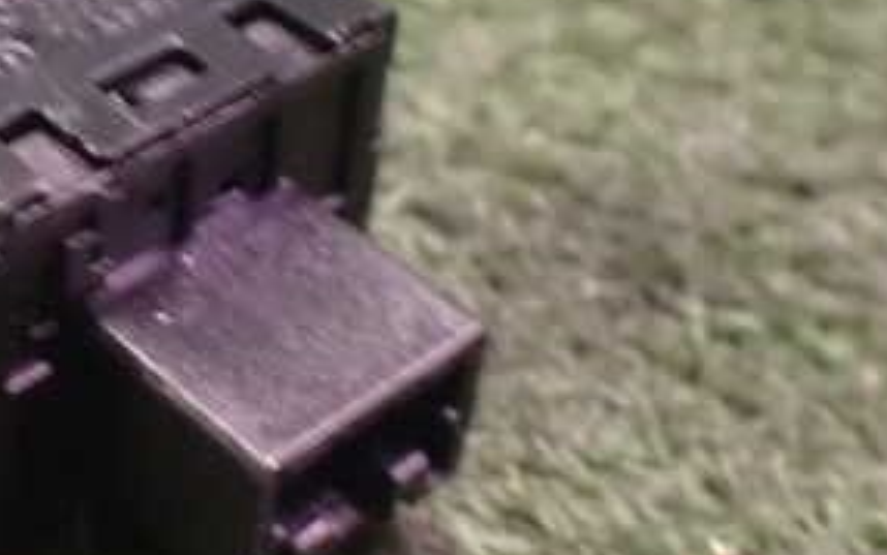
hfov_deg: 25.0
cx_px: 71
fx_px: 1935
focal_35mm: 80
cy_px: 155
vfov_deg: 16.3
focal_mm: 6.37
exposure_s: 1/15
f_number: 2.5
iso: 1600
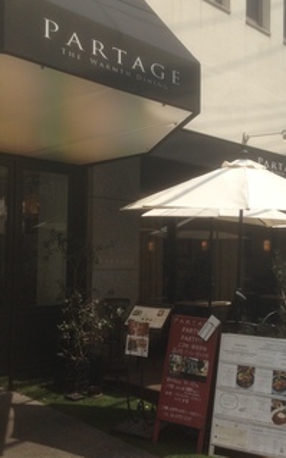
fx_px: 548
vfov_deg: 45.2
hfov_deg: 29.2
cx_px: 170
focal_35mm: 44
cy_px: 238
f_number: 2.4
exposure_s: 1/1063
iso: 50
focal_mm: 4.12
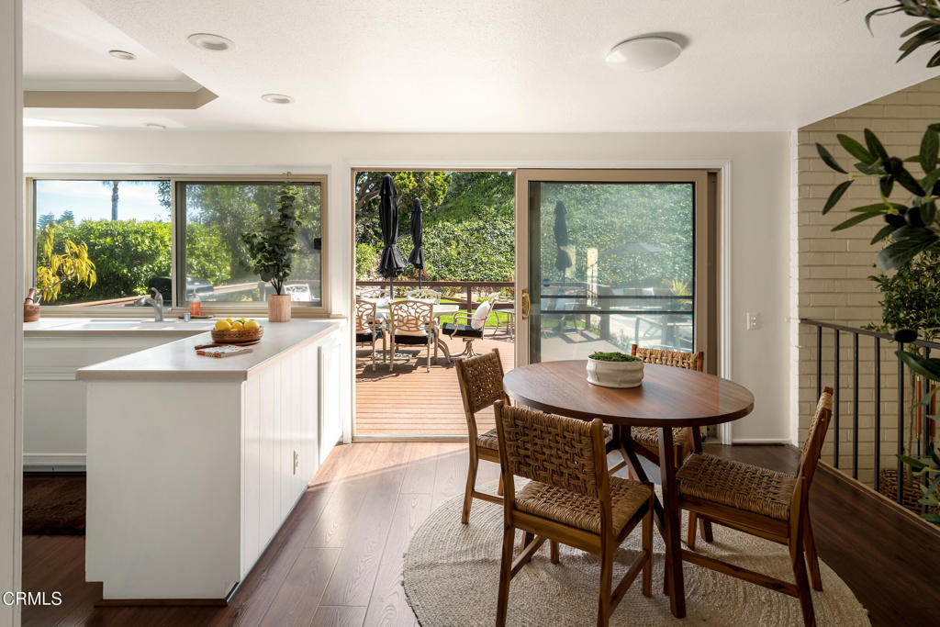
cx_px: 470
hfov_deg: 73.7
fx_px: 627
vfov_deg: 53.1
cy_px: 314
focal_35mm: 24
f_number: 10
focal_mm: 24
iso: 64
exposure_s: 1/5
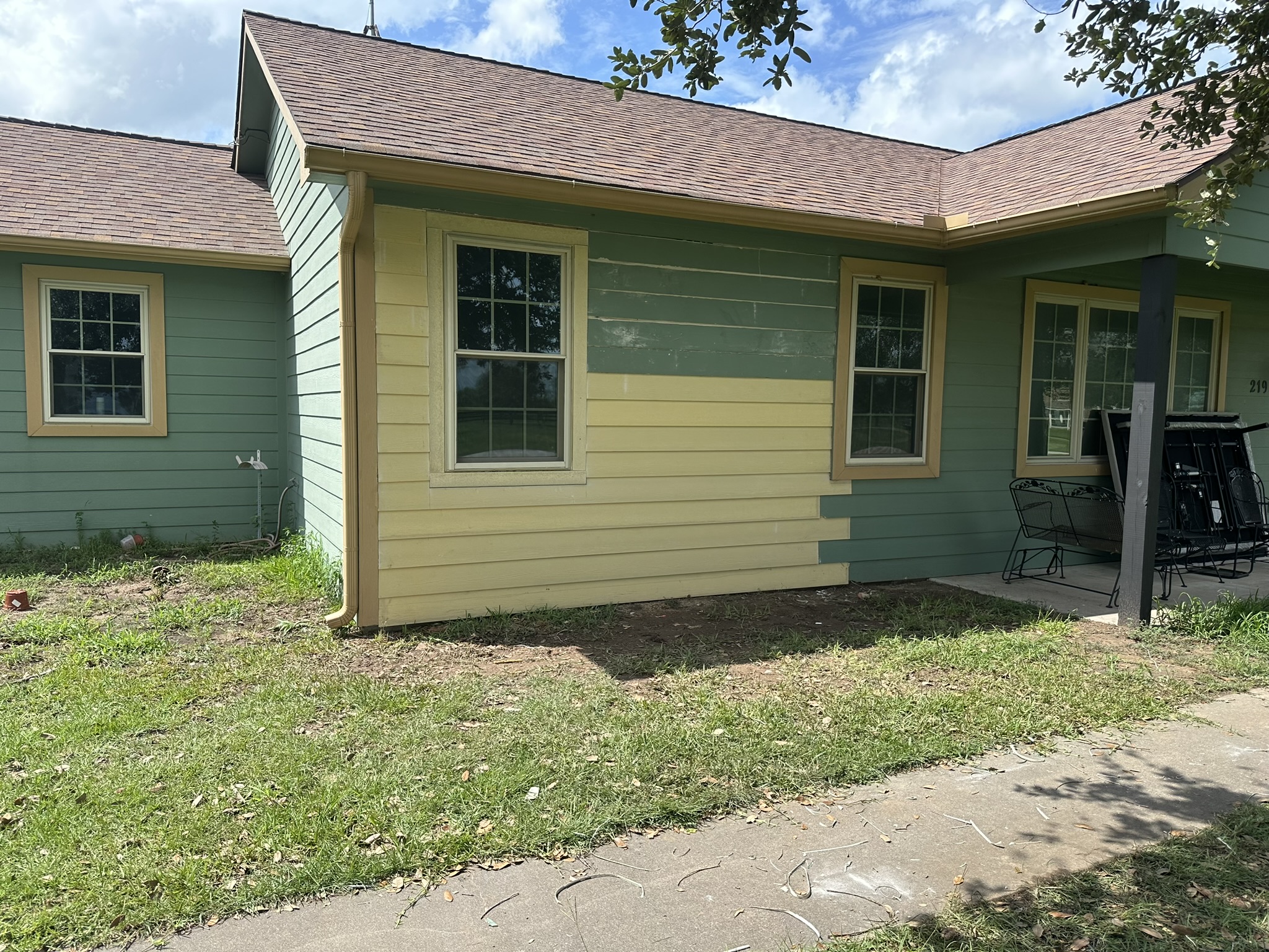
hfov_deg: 71.6
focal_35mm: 24
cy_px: 476
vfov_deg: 56.8
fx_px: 880
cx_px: 634
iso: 80
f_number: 1.78
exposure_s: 1/2469
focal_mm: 6.86
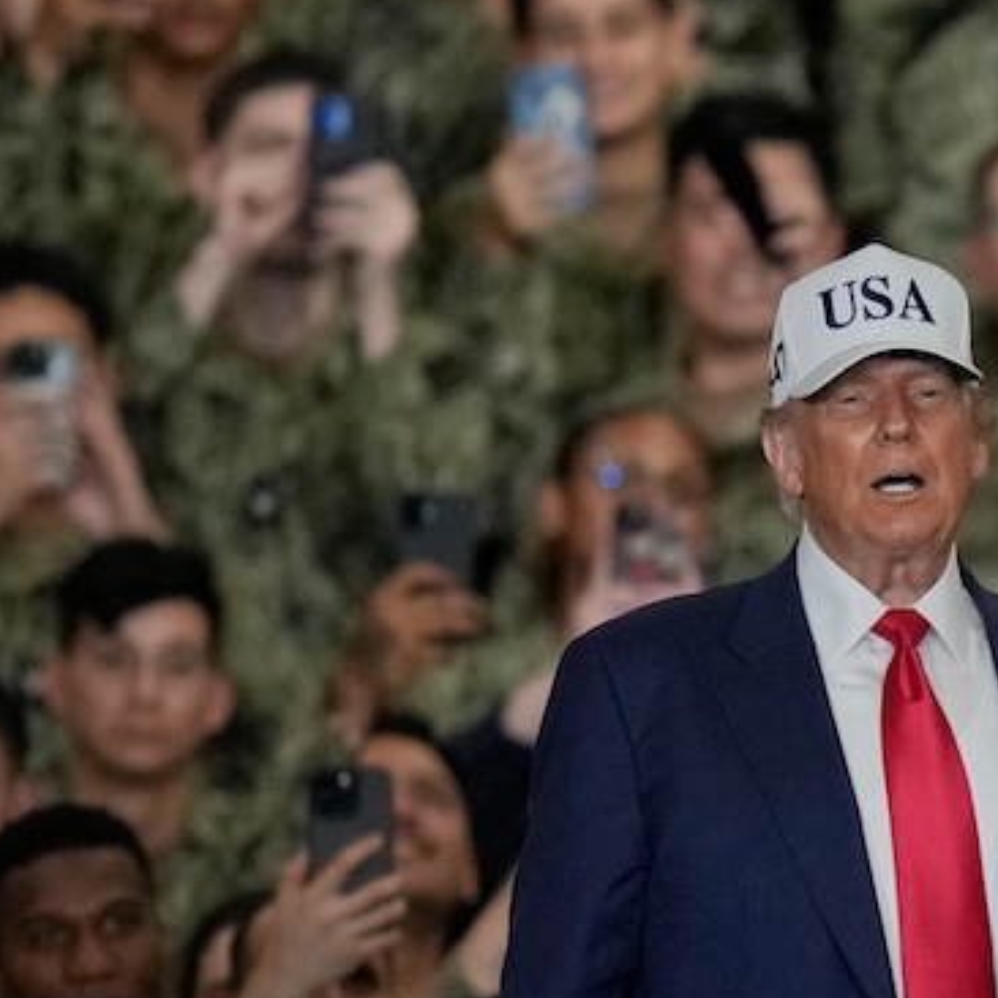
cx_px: 1306
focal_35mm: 1671
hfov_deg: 1.0
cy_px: 619
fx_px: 54505
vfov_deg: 1.0
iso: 2500
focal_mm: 400
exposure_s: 1/1000
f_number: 2.8
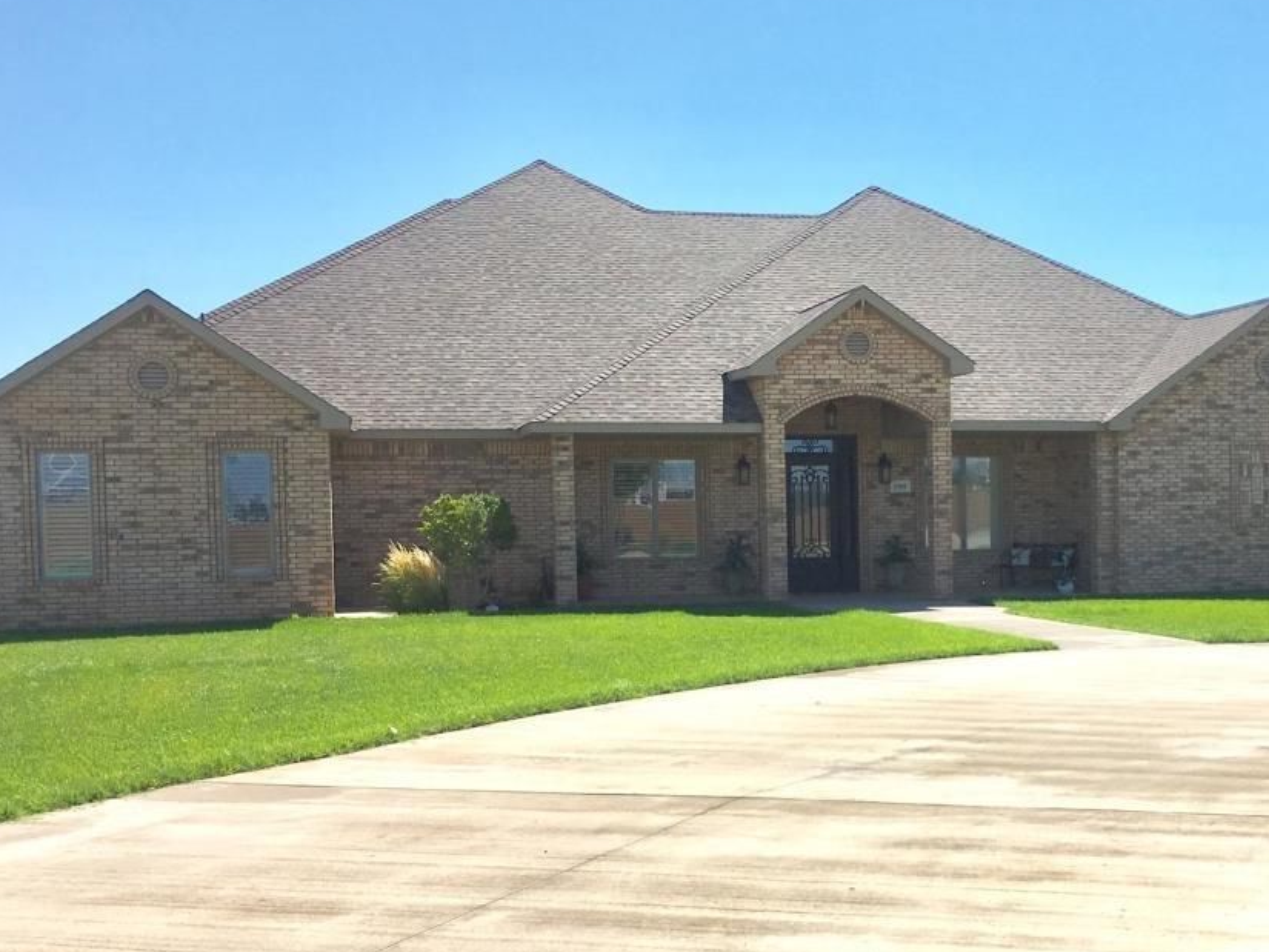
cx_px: 847
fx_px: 1760
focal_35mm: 48
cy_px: 592
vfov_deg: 30.2
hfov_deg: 39.2
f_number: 2.2
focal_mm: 4.15
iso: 25
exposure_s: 1/2481
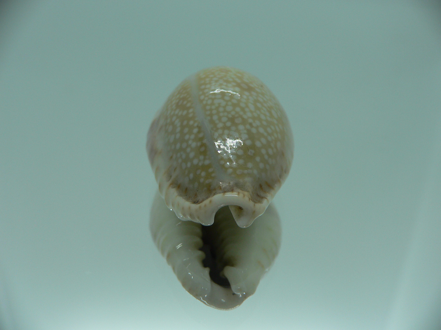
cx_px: 220
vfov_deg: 40.7
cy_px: 165
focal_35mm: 35
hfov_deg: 52.6
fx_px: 446
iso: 80
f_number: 2.8
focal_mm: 4.6
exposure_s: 1/80
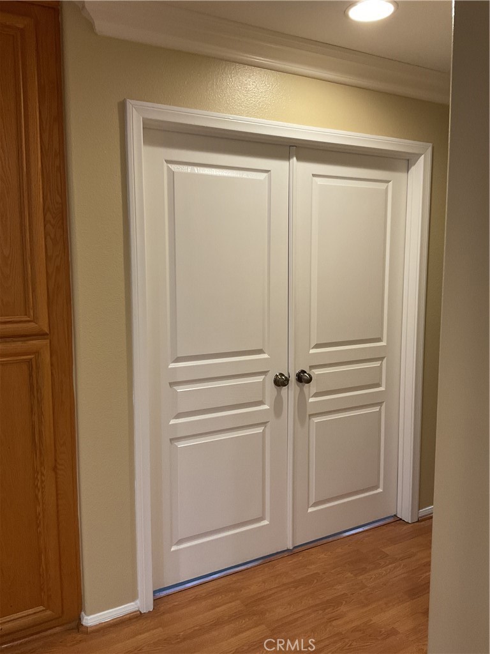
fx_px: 547
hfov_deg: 48.2
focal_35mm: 29
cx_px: 245
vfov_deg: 61.7
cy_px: 327
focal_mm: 3
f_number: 1.8
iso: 100
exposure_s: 1/60
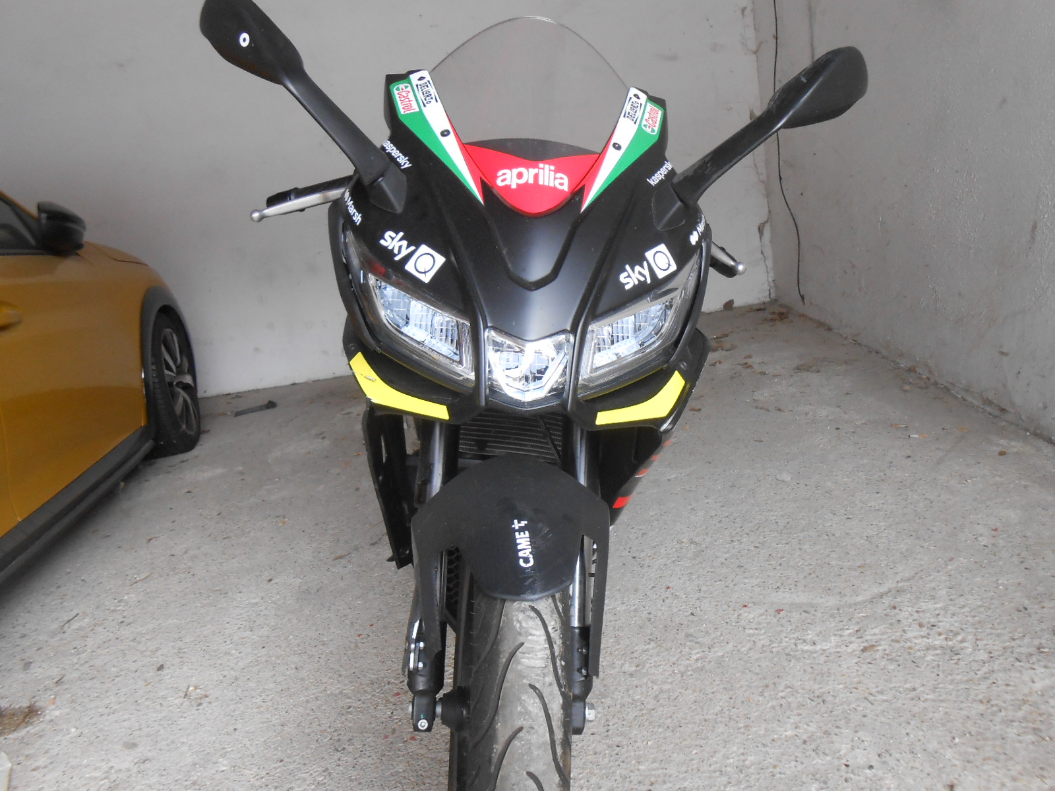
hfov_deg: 67.3
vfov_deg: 53.1
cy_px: 396
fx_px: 792
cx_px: 528
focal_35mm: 26
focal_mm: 4.6
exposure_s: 1/30
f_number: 3.5
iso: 200
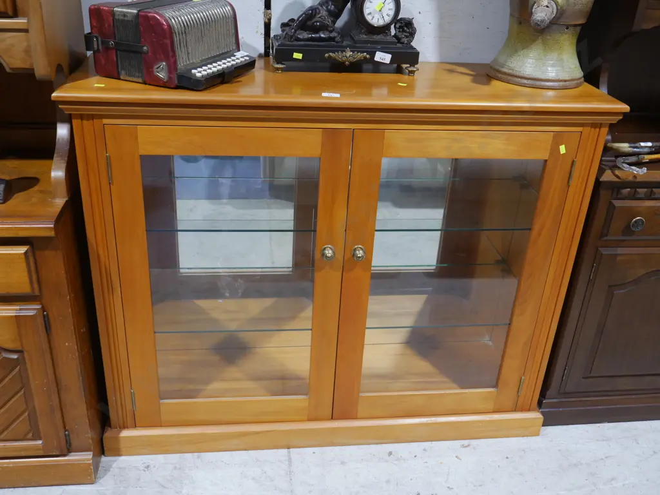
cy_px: 248
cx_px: 330
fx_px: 686
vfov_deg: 39.7
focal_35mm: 36
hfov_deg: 51.4
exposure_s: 1/60
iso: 800
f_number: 5.3
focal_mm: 18
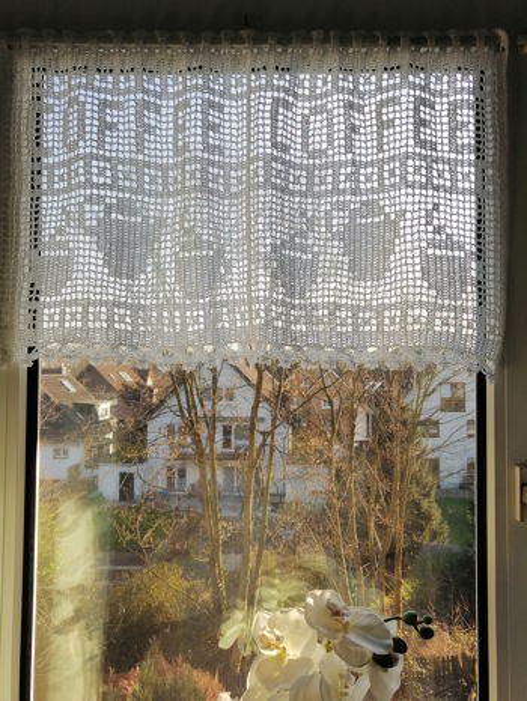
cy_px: 350
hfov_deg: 51.4
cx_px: 264
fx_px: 548
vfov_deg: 65.3
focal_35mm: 27
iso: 50
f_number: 1.8
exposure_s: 1/172
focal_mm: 3.95
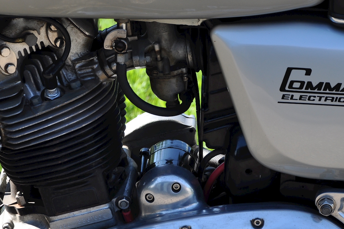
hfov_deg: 9.4
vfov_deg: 6.2
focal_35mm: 219
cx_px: 158
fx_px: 2090
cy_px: 203
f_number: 7.1
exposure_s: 1/200
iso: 200
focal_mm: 80
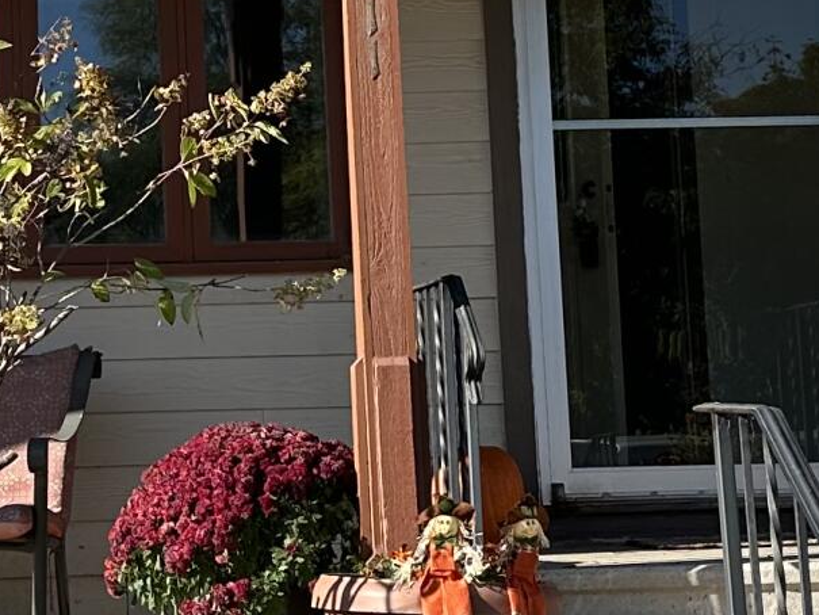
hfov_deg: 16.4
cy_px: 16
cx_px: 138
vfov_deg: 12.3
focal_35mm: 119
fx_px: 2816
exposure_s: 1/2809
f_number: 1.78
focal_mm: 6.86
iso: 80
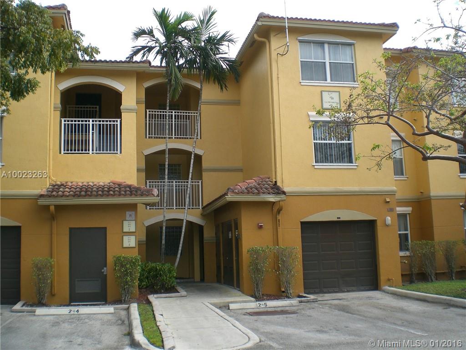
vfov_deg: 37.7
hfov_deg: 49.0
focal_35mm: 38
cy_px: 175
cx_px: 233
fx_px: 512
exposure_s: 1/250
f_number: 4.4
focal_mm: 6.3
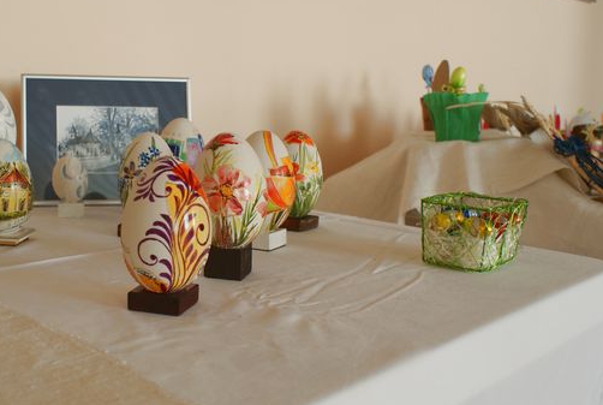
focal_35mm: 43
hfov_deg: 44.7
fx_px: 722
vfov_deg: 31.3
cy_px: 212
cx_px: 203
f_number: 4.5
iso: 100
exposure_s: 1/30
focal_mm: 18
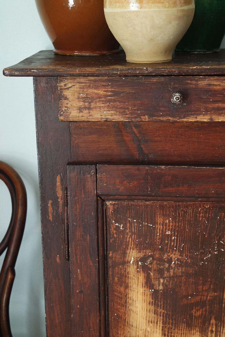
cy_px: 168
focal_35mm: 69
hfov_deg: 19.7
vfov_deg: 29.2
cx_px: 112
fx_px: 647
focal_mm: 45
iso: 200
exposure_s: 1/8
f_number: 5.6
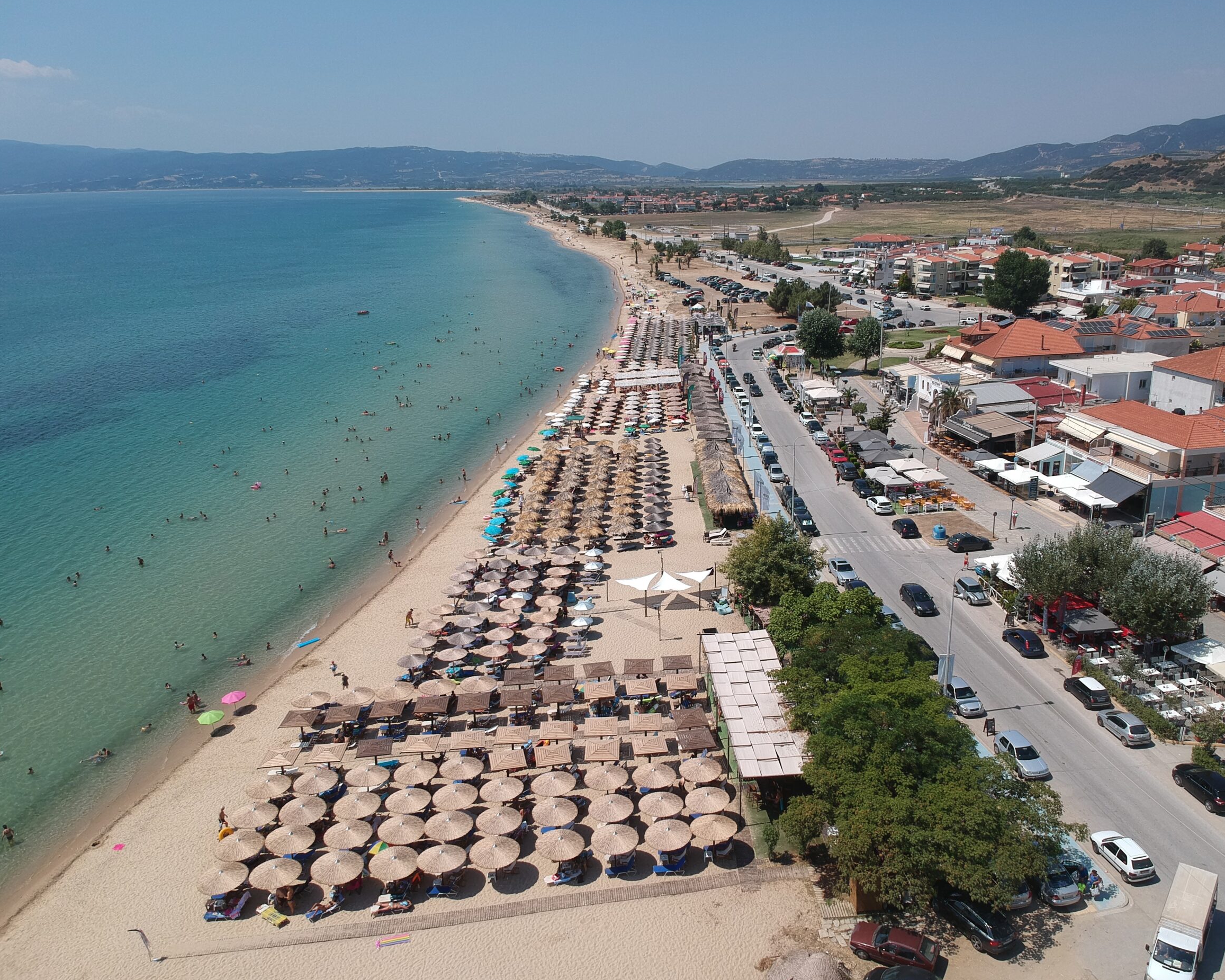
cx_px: 677
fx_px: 979
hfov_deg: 63.9
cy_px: 500
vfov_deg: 53.2
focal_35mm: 27
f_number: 2.6
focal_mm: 4.49
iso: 100
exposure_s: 1/2000
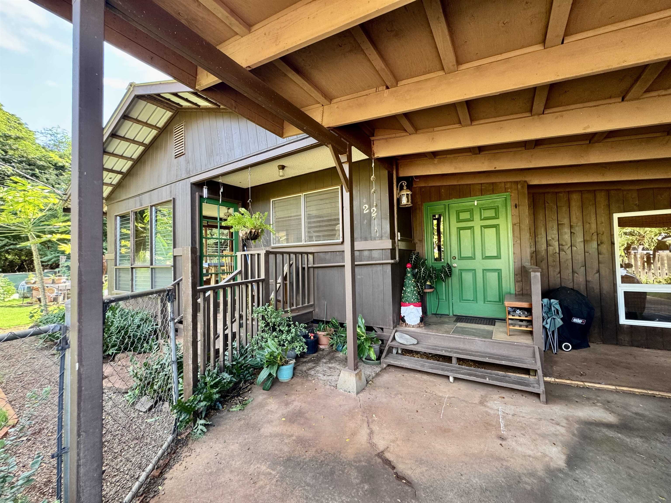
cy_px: 252
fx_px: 271
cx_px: 336
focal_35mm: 14
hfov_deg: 102.1
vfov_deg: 85.7
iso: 160
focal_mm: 2.22
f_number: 2.2
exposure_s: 1/99
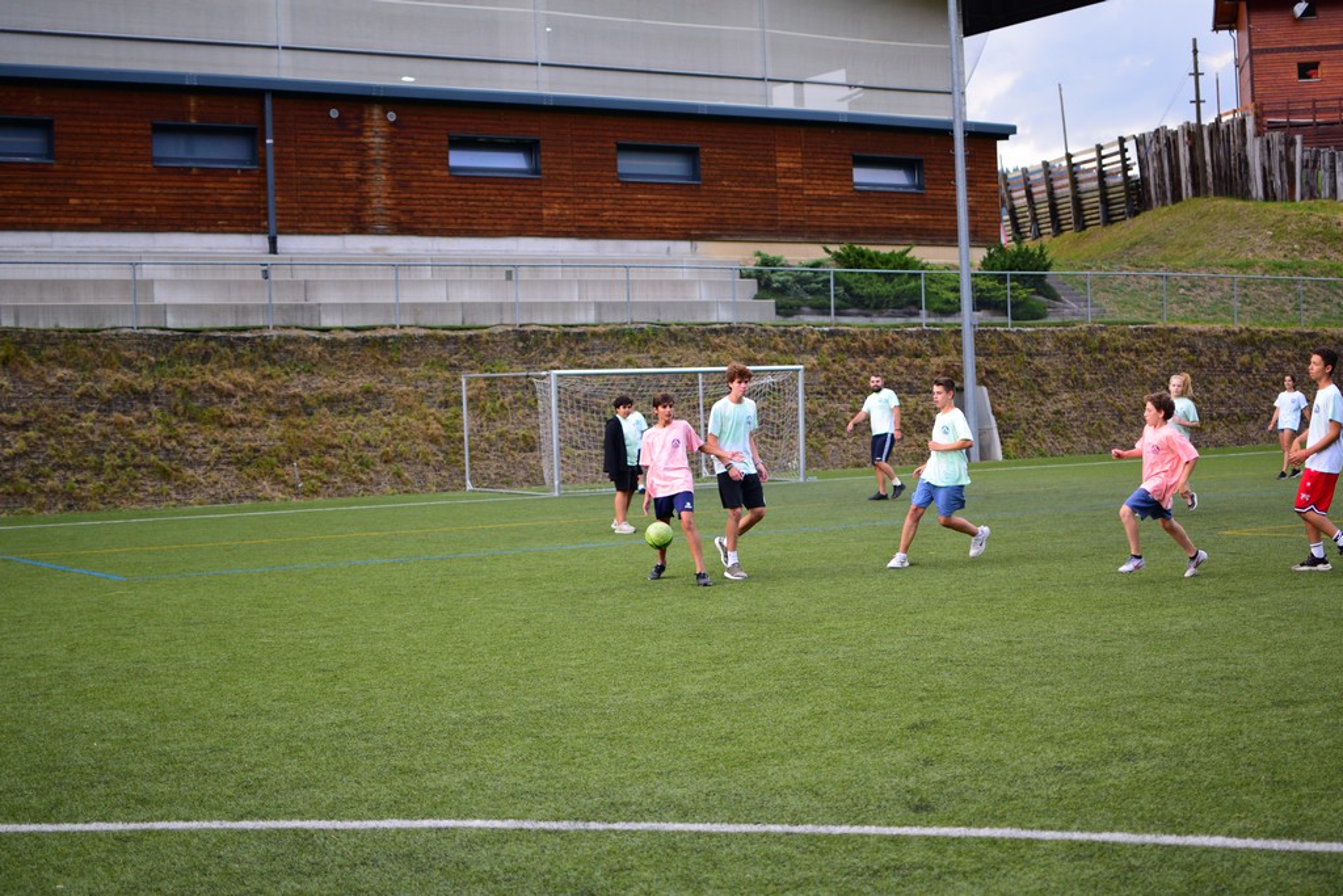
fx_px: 1959
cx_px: 672
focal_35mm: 52
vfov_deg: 25.8
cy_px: 448
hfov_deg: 37.8
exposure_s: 1/800
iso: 450
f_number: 1.8
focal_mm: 35
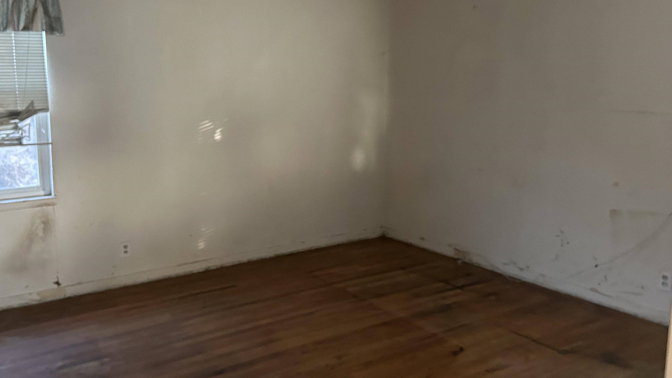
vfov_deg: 34.6
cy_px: 157
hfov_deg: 57.8
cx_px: 285
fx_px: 606
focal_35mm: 34
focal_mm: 5.7
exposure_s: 1/40
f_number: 1.5
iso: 500
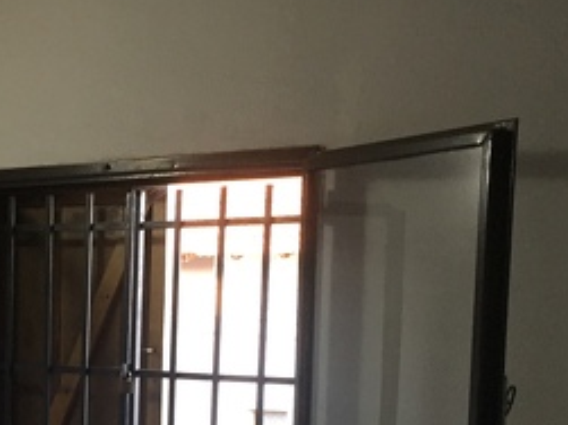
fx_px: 1263
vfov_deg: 18.5
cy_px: 457
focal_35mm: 77
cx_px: 138
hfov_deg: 25.0
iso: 160
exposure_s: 1/33
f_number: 2.2
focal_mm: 4.15
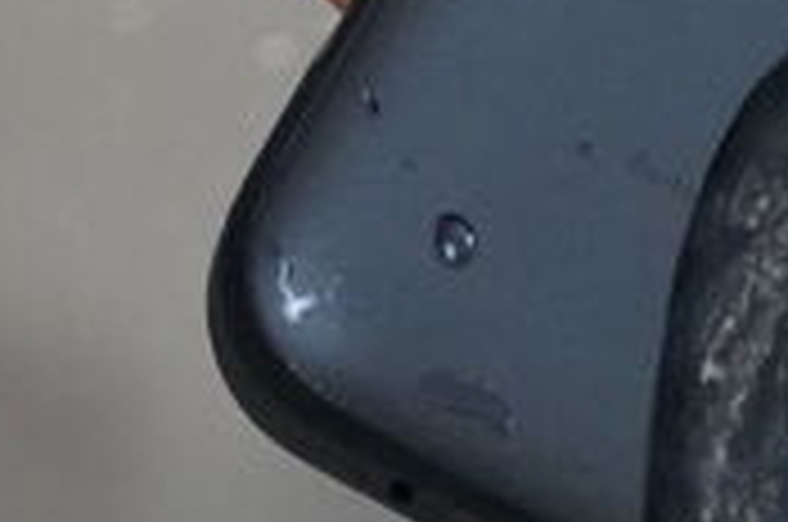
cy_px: -356
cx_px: 1250
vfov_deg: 4.1
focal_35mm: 330
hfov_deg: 6.2
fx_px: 7210
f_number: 5
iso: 10000
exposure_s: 1/125
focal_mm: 60
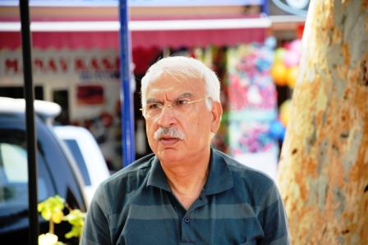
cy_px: 122
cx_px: 184
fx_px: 2068
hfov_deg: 10.2
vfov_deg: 6.8
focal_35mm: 202
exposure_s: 1/60
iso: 200
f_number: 5.6
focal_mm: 135
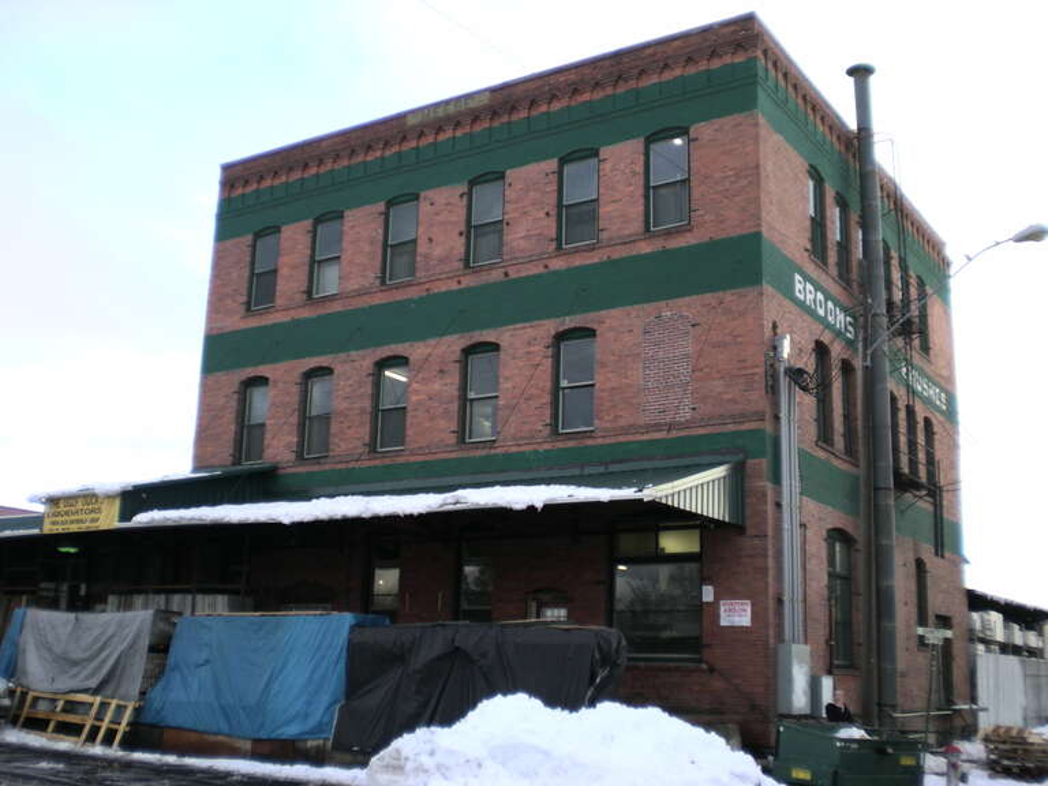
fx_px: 1150
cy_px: 393
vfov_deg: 37.7
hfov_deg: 49.0
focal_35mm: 38
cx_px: 524
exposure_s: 1/44.2
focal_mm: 6.3
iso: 50
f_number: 3.1
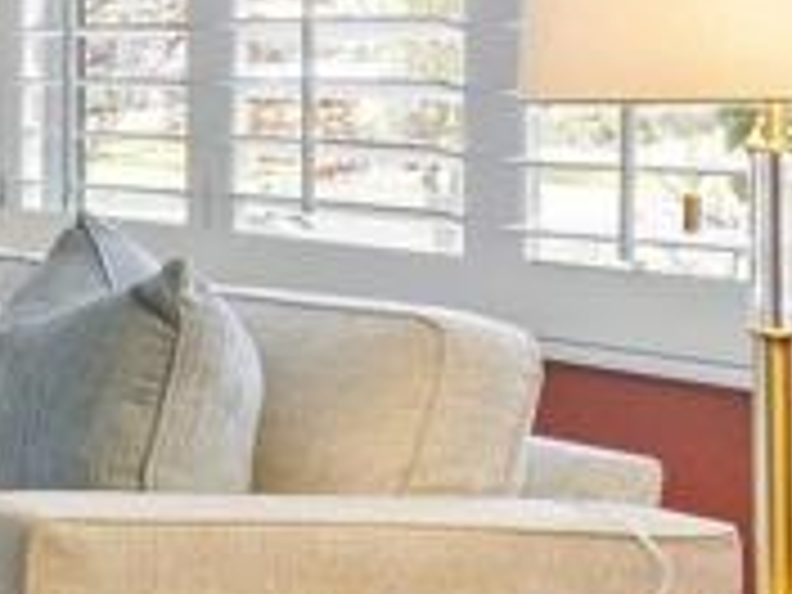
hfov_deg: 12.5
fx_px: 2174
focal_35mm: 95
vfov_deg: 15.5
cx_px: -1390
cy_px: 146
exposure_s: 1/5
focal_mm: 17
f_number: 8
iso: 800
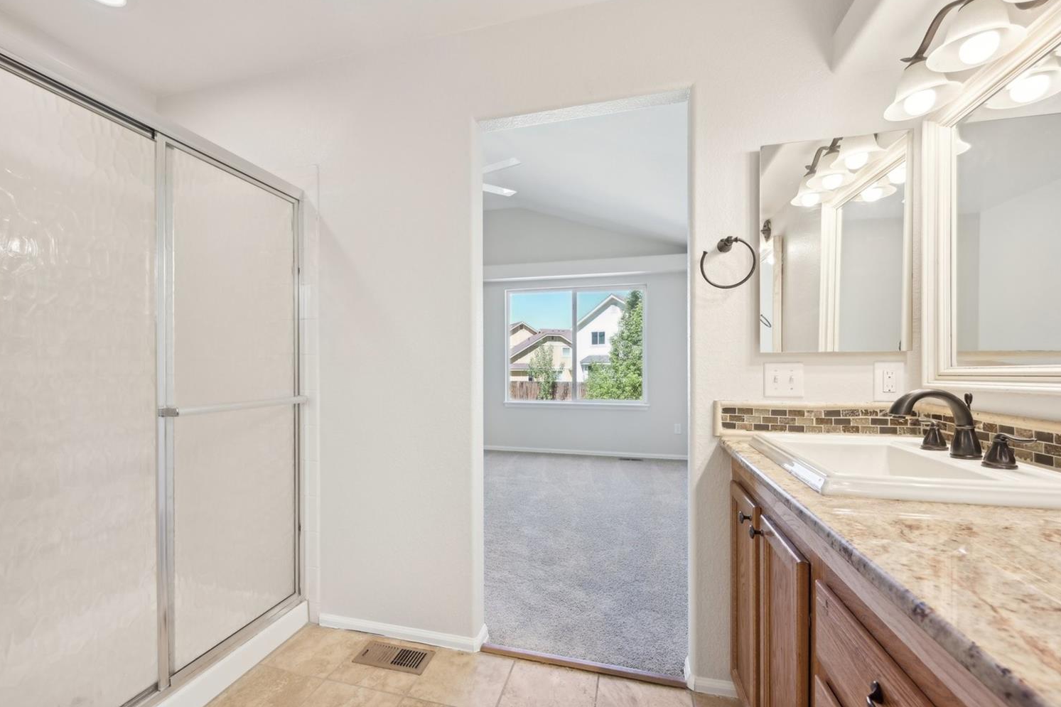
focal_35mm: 15
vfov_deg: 77.3
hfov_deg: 100.3
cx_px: 503
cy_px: 370
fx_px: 442
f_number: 8
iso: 250
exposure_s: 1/15
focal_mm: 14
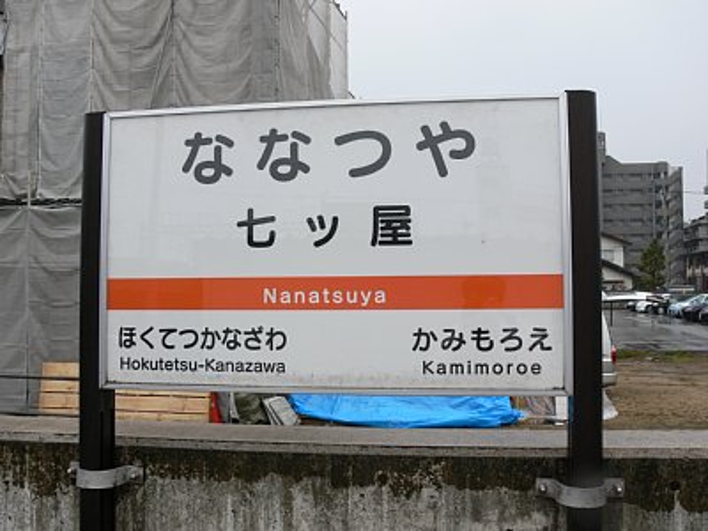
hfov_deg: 52.6
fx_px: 716
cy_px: 266
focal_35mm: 35
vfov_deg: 40.7
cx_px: 354
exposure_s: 1/100
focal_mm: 7.4
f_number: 4
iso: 80
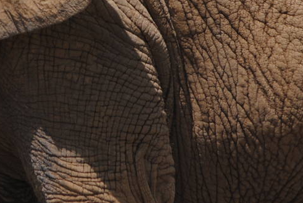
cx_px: 12
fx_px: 5024
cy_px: 53
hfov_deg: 3.5
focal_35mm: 596
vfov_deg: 2.3
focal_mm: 122
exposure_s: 1/500
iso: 125
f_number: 5.6
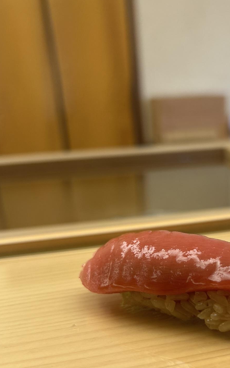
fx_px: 391
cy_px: 236
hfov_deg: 32.2
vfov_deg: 49.8
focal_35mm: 39
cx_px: 172
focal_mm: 5.7
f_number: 1.5
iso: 80
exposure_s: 1/100
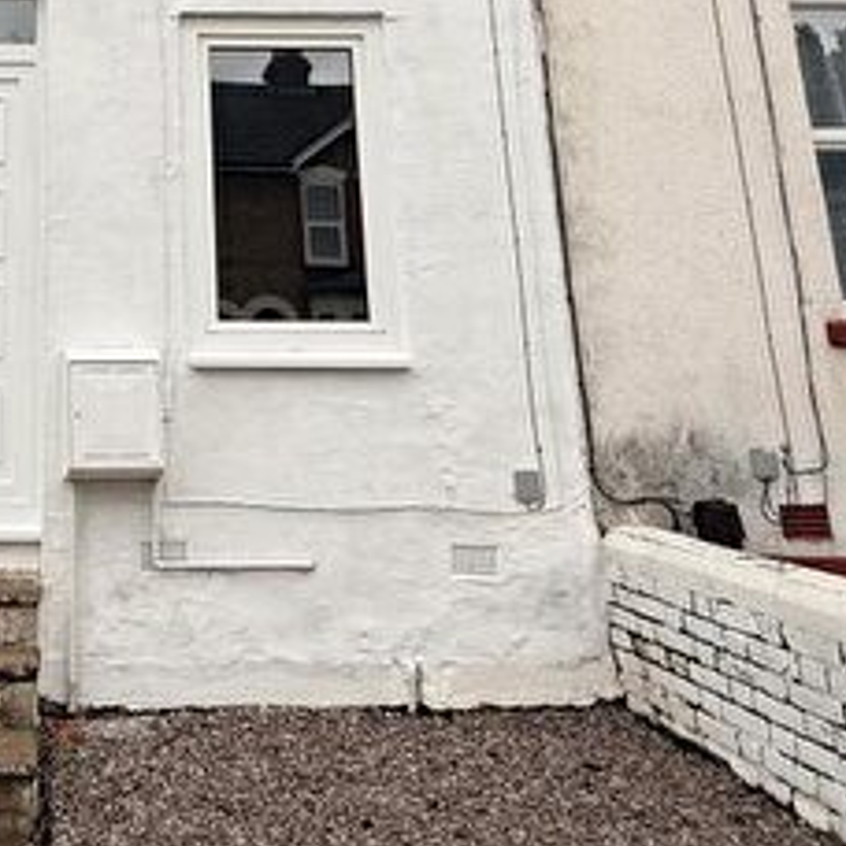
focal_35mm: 38
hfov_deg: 40.1
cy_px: 121
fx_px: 1051
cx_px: 63
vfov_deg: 41.2
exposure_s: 1/173
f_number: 2.2
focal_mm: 2.22
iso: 50
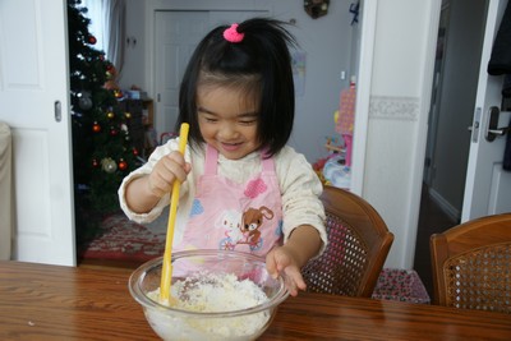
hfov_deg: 61.9
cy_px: 170
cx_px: 256
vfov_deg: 43.6
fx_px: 426
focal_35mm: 30
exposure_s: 1/40
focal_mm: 20
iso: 200
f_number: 5
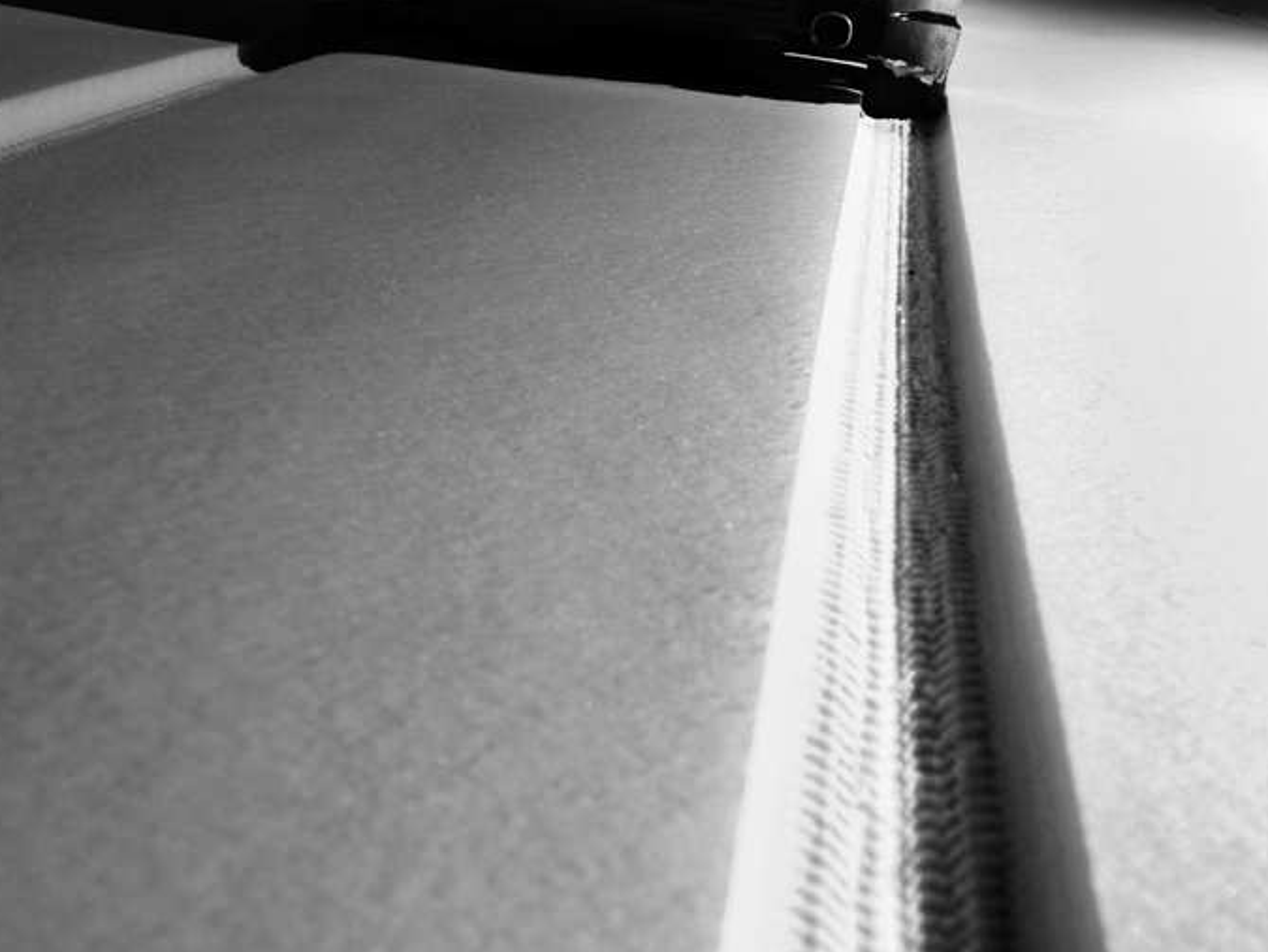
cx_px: 631
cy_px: 461
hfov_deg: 33.8
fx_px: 2089
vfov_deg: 25.7
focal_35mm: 57
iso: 100
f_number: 2.8
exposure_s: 1/13
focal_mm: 26
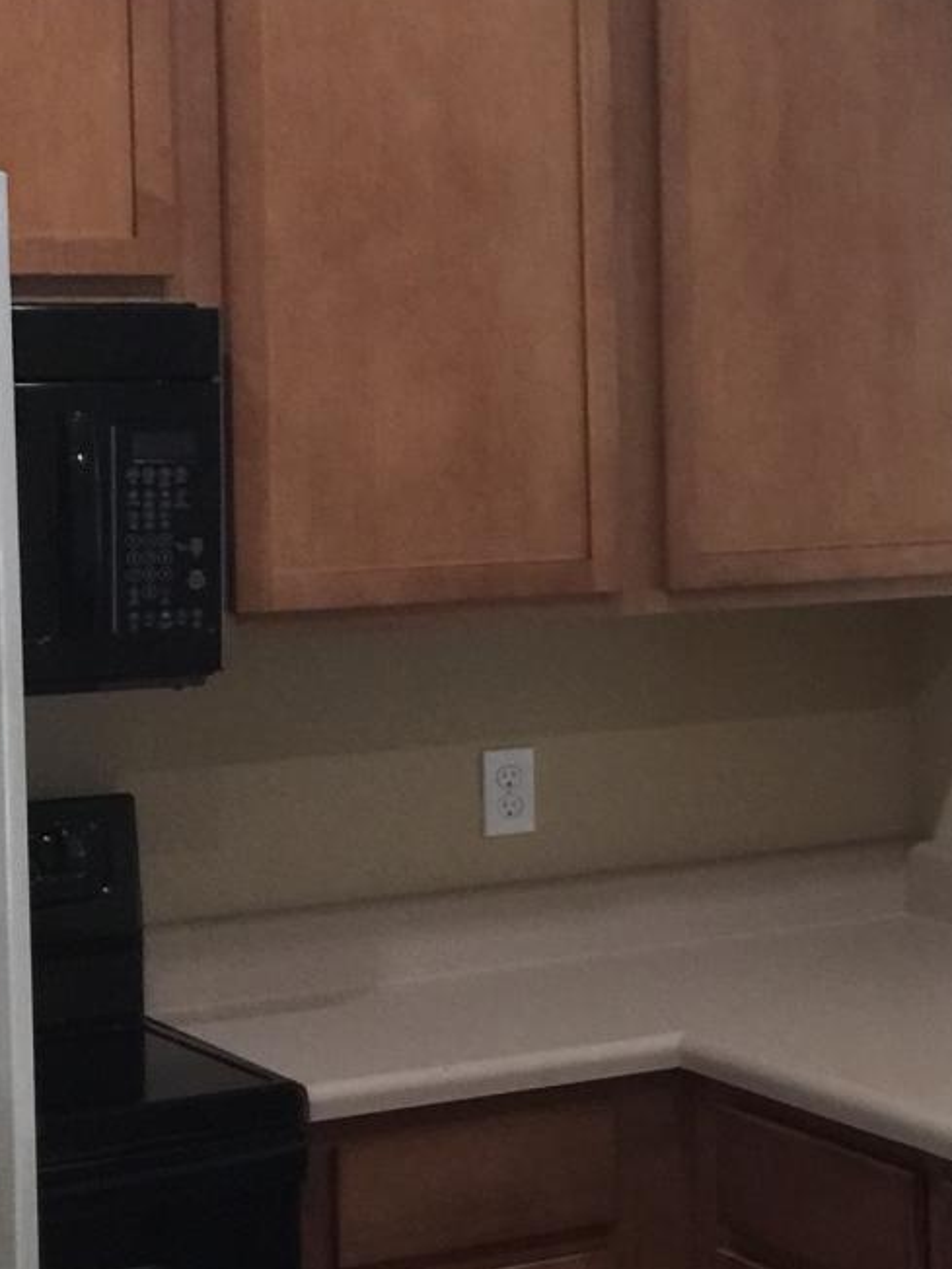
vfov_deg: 21.9
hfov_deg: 15.3
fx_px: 3264
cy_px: 364
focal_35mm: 89
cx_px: 1429
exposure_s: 1/15
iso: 100
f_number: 2.2
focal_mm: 4.15
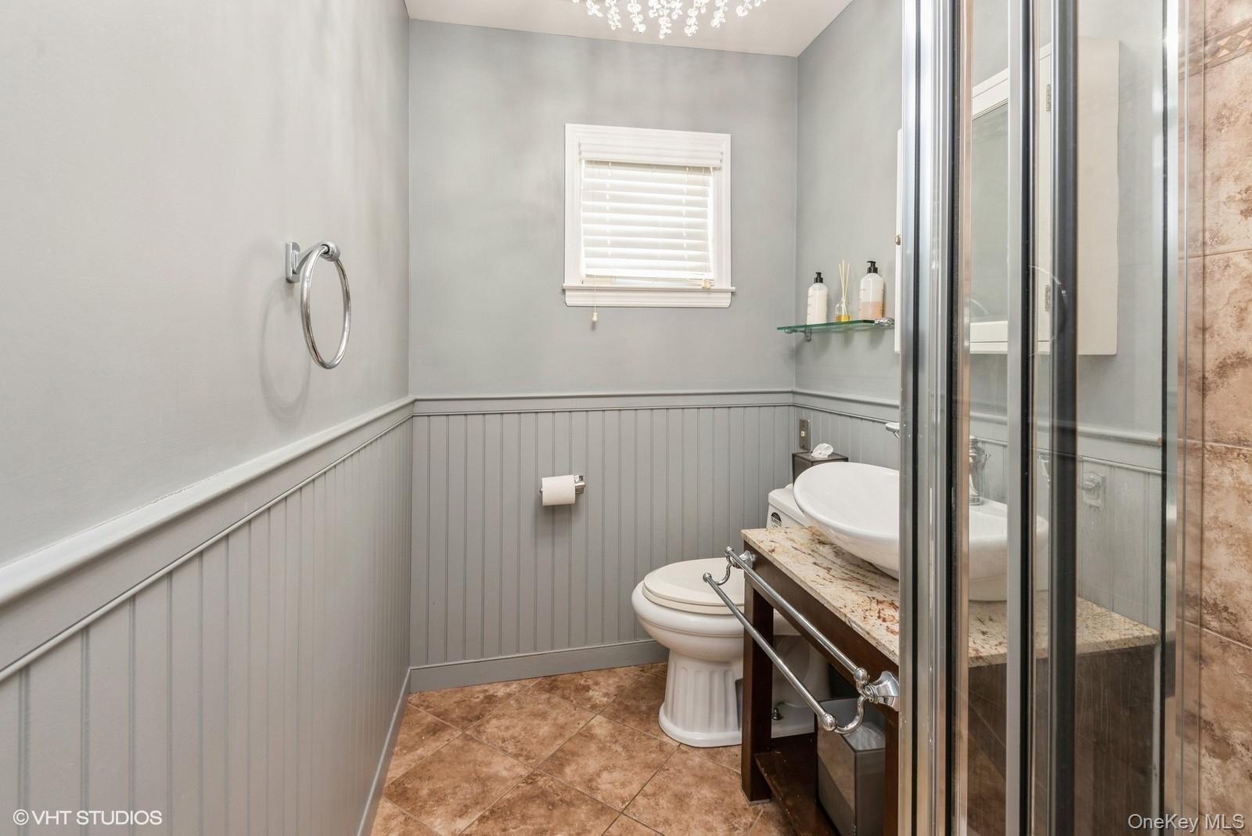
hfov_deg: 96.7
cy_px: 418
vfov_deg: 73.8
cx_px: 626
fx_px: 557
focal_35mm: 16
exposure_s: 1/4
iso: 200
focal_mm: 16
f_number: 9
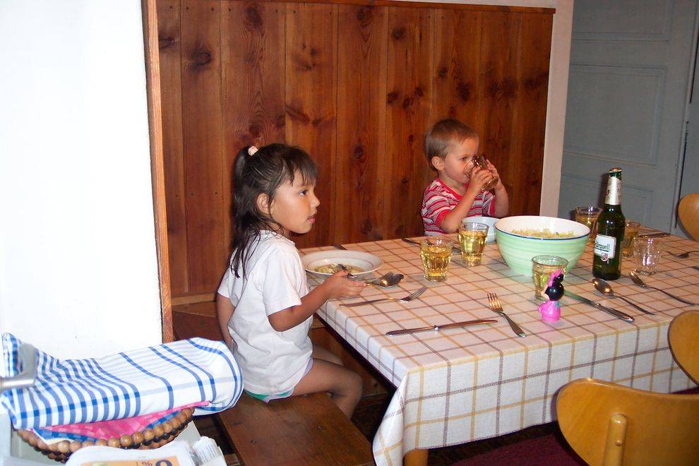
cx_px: 350
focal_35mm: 38
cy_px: 233
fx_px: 738
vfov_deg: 35.1
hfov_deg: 50.7
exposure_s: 1/30
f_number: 2.8
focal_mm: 8
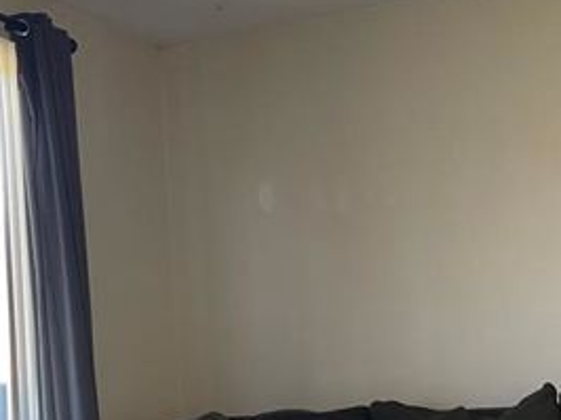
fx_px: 1117
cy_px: 310
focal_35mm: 69
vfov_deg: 21.1
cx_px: 632
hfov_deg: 25.9
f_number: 1.6
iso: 100
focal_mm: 4.2
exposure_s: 1/60
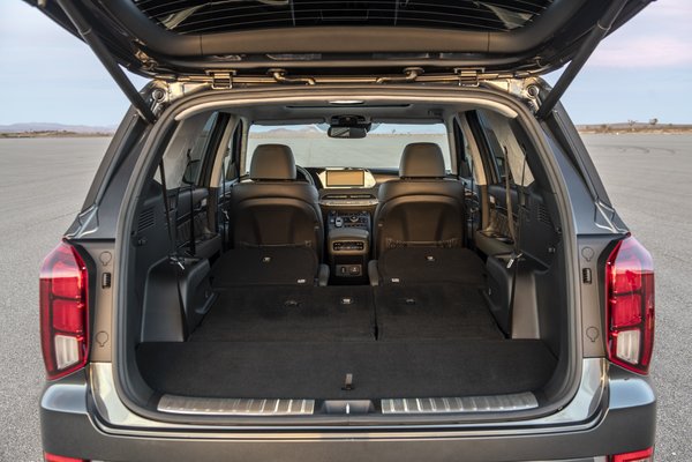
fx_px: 730
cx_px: 346
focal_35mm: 38
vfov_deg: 35.1
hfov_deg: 50.7
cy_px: 231
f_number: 5
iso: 64
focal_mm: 38
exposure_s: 2
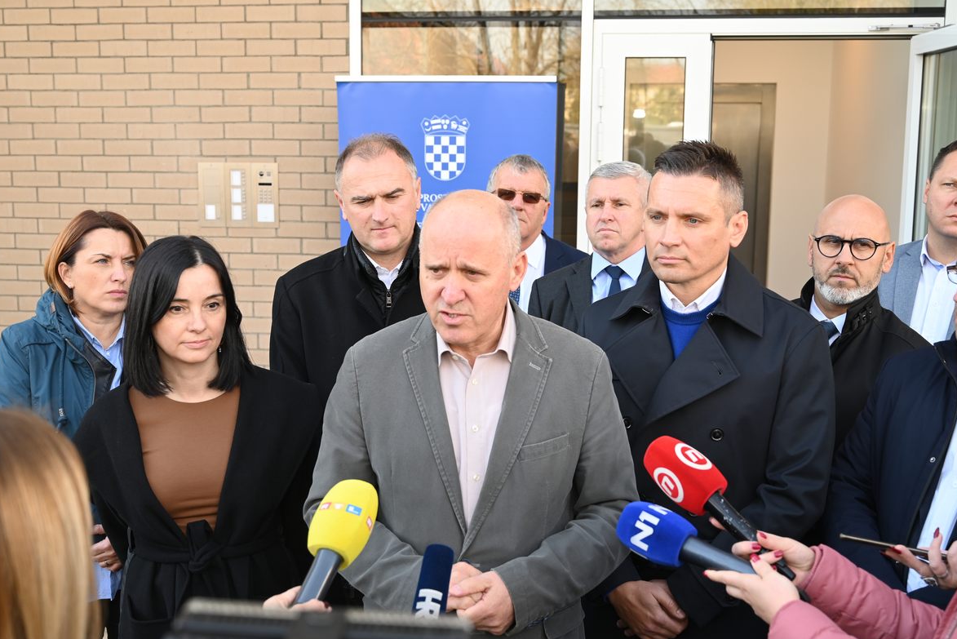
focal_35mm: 44
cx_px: 469
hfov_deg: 44.5
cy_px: 320
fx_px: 1170
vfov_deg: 30.5
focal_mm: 43
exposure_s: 1/100
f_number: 5
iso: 200
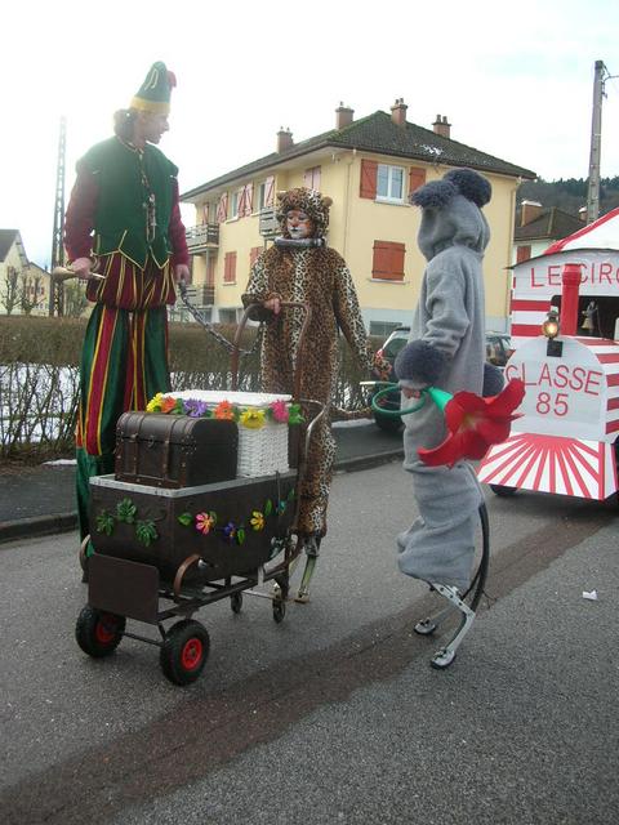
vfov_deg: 52.6
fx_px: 834
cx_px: 310
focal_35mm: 35
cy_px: 412
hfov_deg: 40.7
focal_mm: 5.8
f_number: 2.8
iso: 50
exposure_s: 1/312
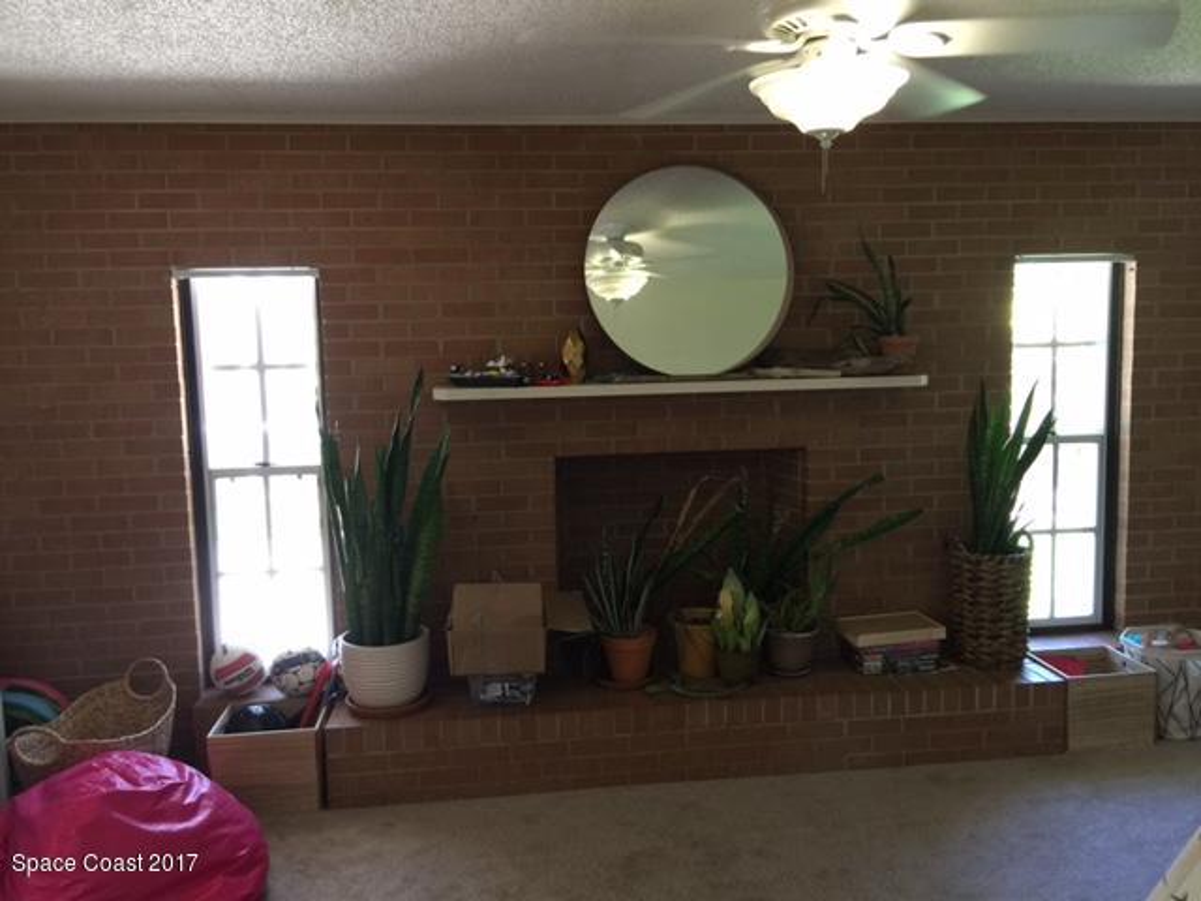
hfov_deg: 61.7
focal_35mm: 29
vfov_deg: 48.2
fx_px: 1006
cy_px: 450
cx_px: 600
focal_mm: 4.15
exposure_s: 1/15
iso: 80
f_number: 2.2
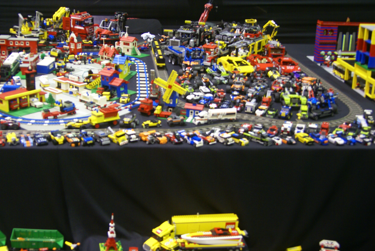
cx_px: 159
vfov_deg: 27.6
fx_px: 511
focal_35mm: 49
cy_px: 123
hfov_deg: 40.2
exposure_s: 1/6
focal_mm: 28
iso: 400
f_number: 4
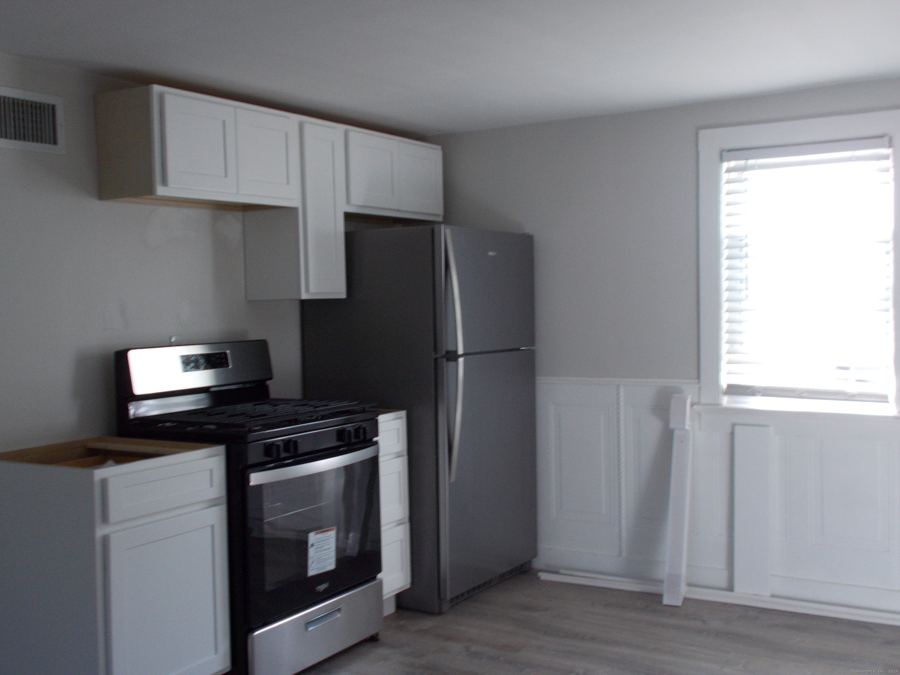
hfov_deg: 47.9
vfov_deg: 36.8
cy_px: 338
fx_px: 1014
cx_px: 450
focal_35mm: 39
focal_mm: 6.9
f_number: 3.9
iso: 160
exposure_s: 1/30
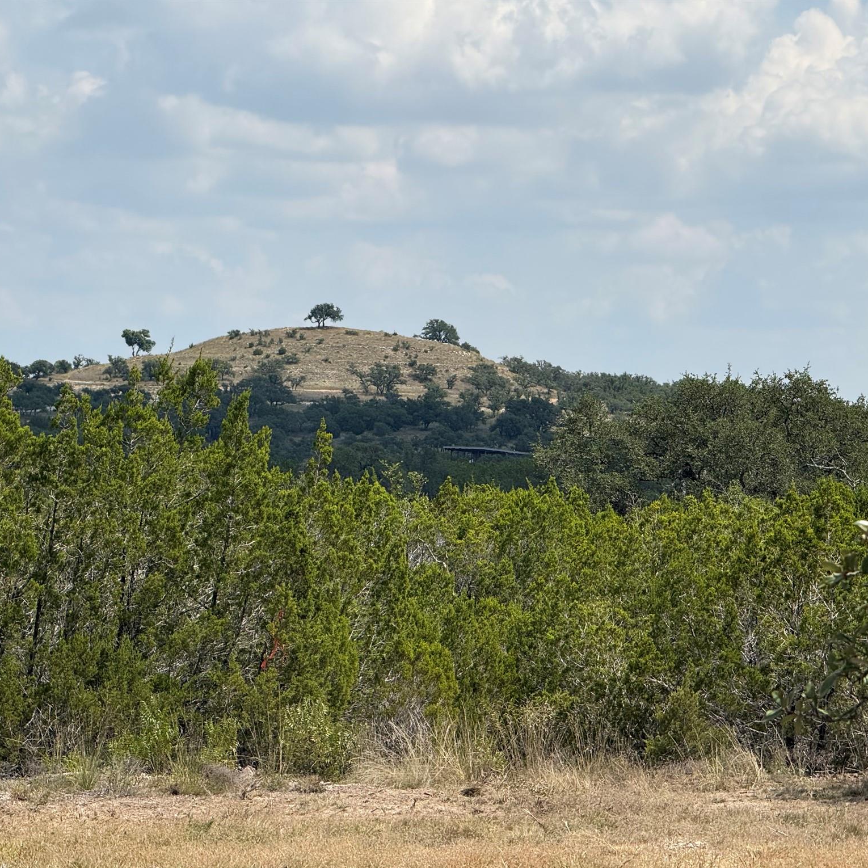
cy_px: 435
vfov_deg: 12.3
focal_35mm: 142
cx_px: 365
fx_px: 4028
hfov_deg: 12.3
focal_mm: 15.66
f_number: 2.8
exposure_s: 1/2710
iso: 80
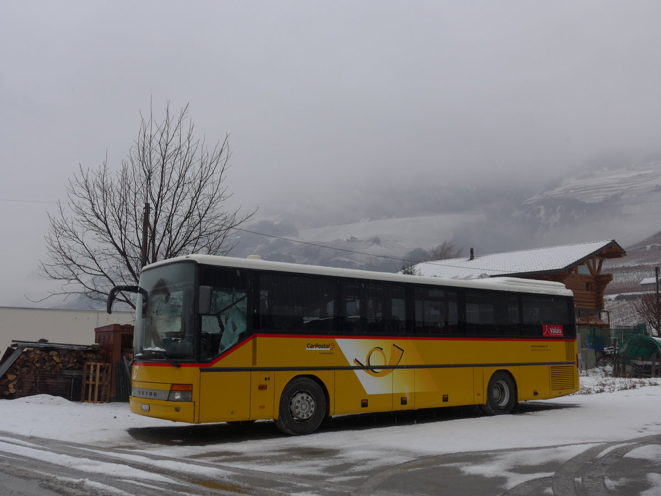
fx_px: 687
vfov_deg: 39.7
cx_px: 330
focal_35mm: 36
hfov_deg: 51.4
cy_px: 248
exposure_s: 1/200
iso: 80
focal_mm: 7.5
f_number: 2.8
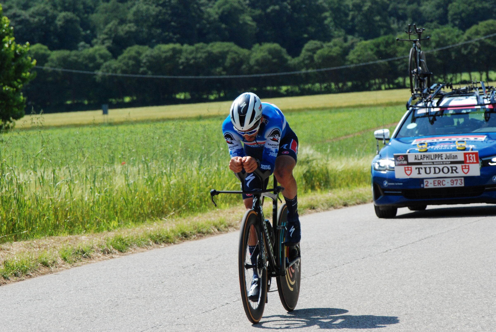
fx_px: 2794
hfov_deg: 10.1
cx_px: 248
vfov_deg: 6.8
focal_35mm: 202
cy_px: 166
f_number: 7.1
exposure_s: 1/1250
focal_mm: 135
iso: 560
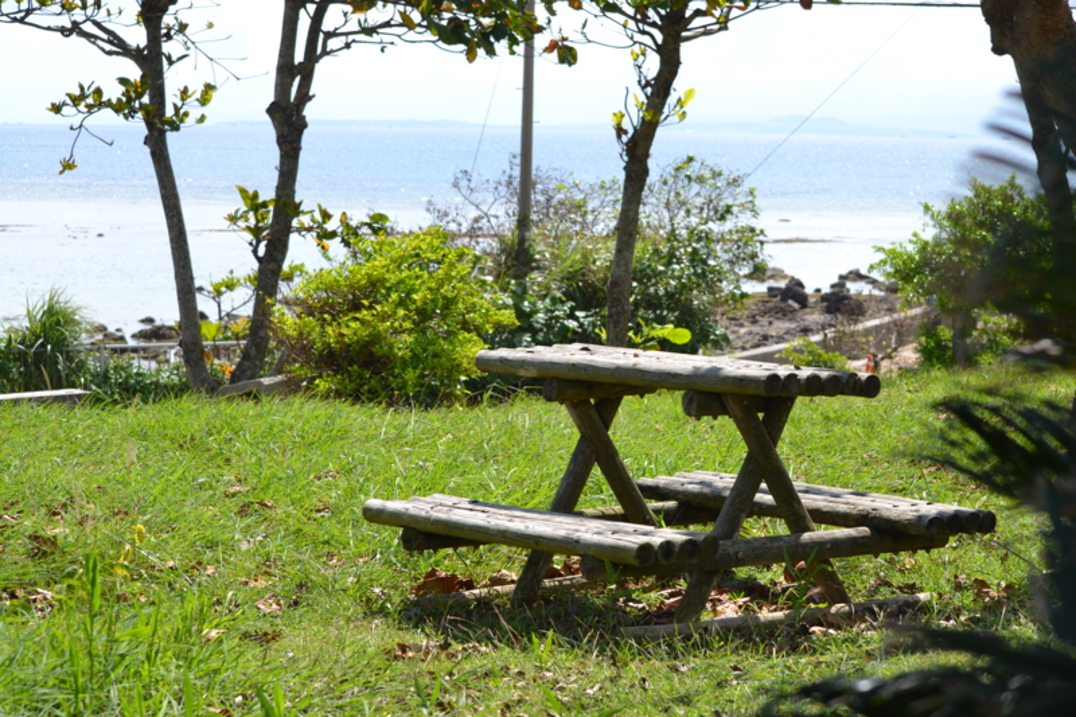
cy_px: 358
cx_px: 538
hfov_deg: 24.6
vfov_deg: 16.5
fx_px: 2465
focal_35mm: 82
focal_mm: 55
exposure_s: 1/250
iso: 100
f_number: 8
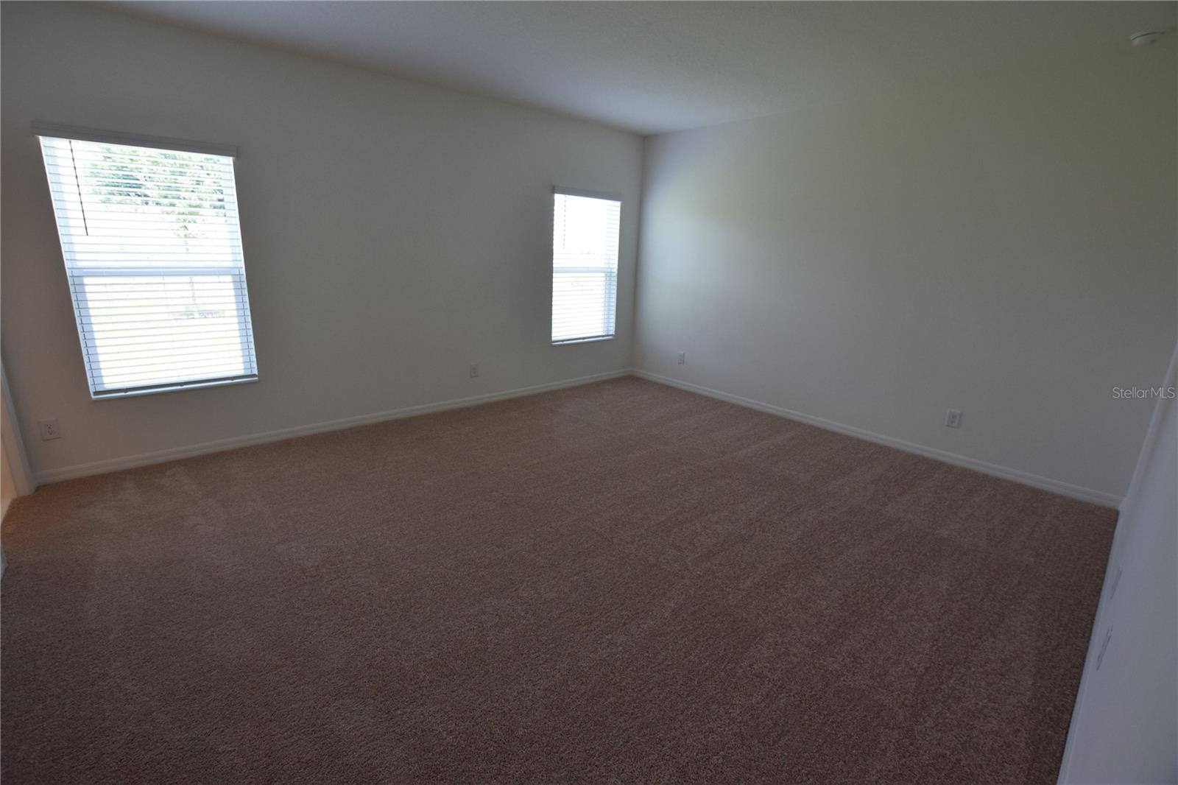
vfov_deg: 77.3
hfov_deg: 100.4
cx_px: 589
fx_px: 491
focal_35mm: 15
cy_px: 392
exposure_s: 1/125
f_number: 5.6
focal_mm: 10
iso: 800
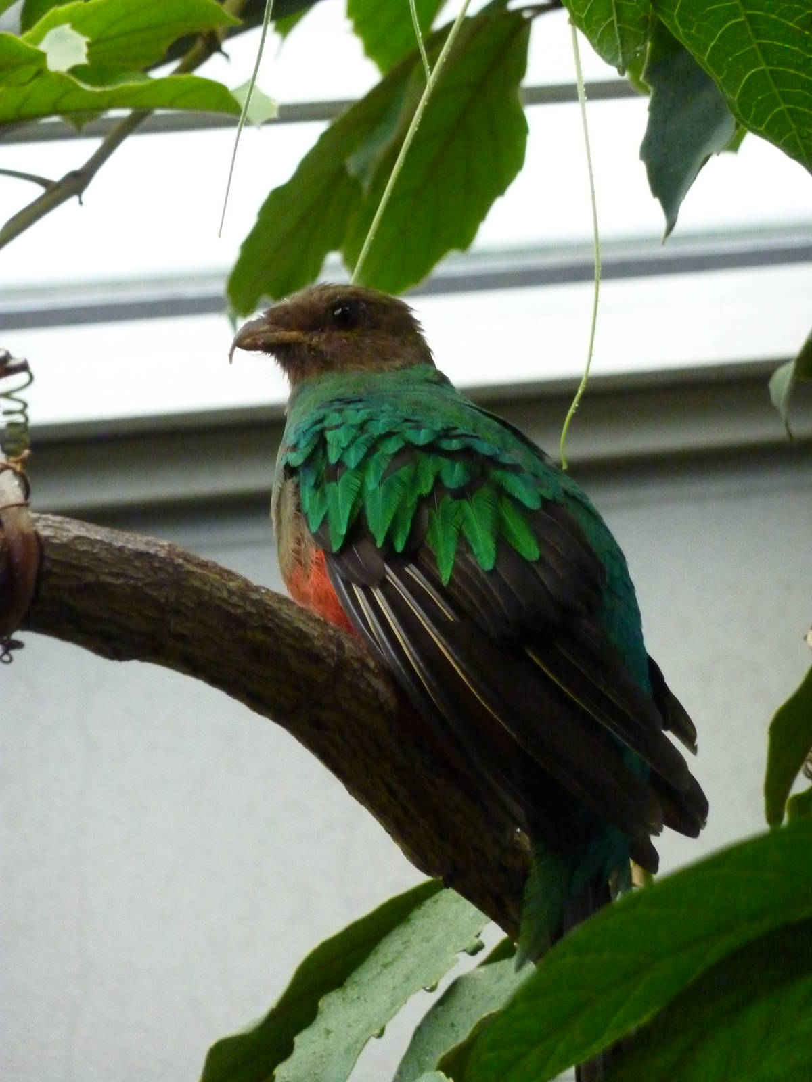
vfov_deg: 6.6
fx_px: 9383
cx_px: 406
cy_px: 541
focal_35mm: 300
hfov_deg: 5.0
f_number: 4.9
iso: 800
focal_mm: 49.2
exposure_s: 1/80
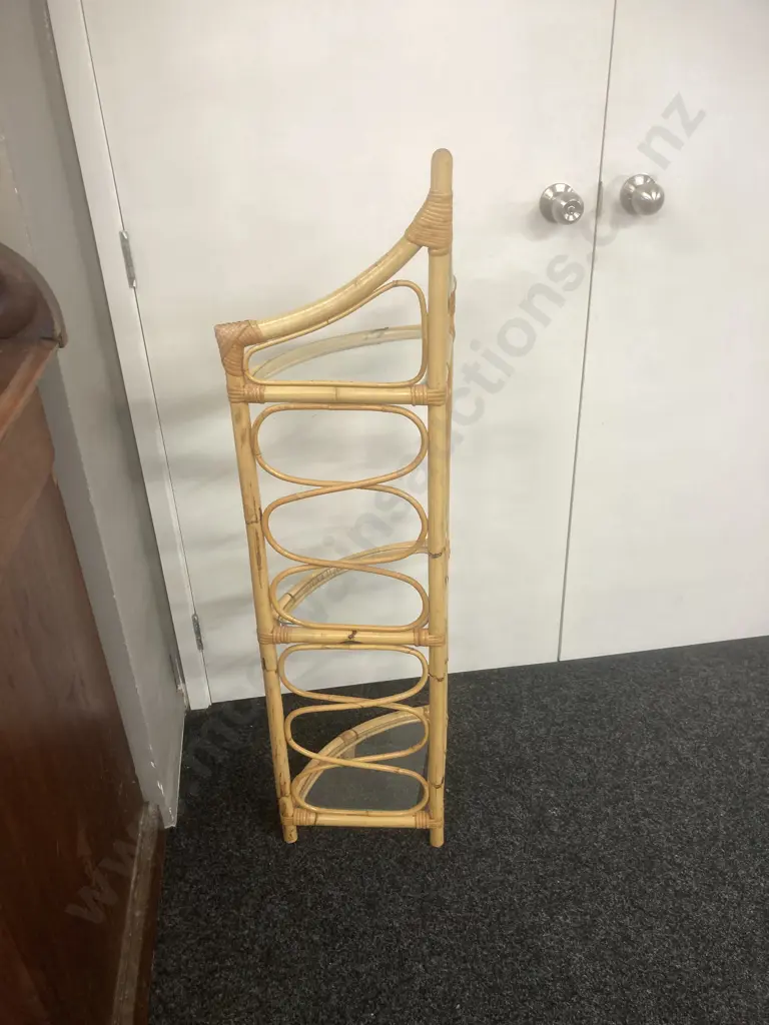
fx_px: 829
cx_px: 384
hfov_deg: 49.7
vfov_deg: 63.4
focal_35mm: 28
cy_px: 512
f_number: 1.8
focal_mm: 3.99
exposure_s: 1/50
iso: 100
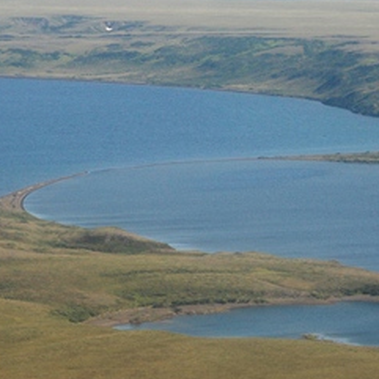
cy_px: 162
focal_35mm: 253
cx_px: 315
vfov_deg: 6.9
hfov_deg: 6.9
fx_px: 3134
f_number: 5.6
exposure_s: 1/500
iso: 180
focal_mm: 70
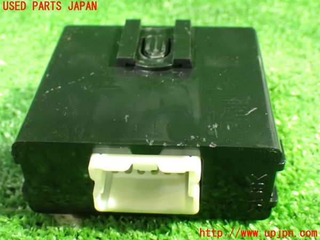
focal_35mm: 50
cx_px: 160
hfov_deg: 38.2
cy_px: 120
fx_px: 462
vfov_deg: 29.1
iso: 1600
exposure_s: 1/13
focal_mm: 9.01
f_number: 3.2
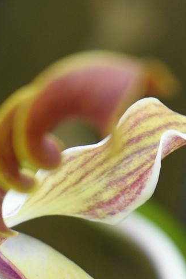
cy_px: 614
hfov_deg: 4.0
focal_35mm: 346
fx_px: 2681
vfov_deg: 5.8
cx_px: -98
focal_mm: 70
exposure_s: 1/80
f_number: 8
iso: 800
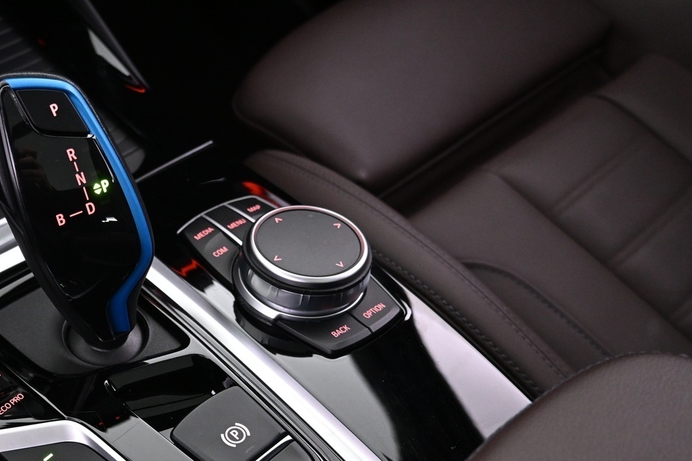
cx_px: 127
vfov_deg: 32.2
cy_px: 330
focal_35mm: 41
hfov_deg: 44.8
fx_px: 788
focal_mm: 16
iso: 1600
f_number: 3.5
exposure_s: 1/25
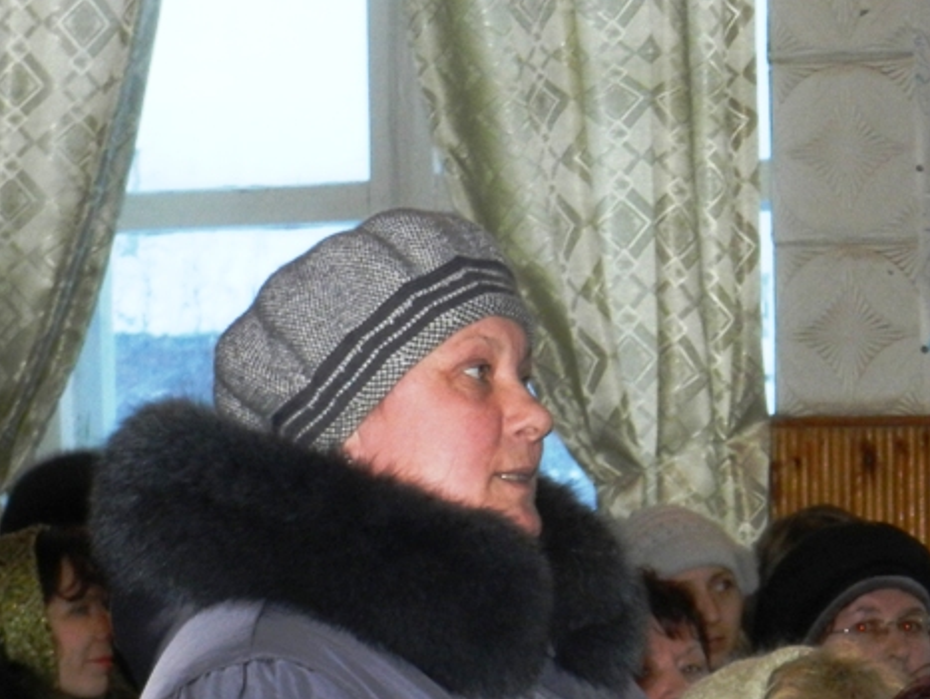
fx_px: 4947
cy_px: 603
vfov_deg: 8.1
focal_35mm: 184
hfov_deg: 10.7
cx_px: 502
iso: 500
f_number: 4.4
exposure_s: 1/30
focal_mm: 14.9
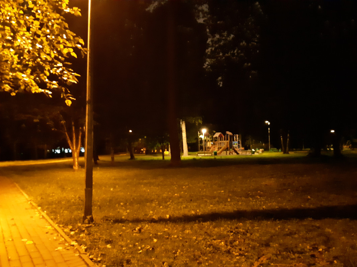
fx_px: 268
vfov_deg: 53.1
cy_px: 134
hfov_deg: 67.3
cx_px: 178
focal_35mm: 26
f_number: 1.7
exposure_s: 1/10
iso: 1250
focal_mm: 3.93
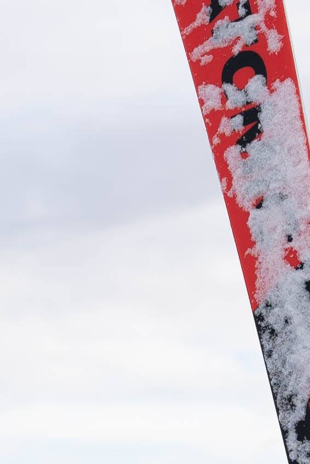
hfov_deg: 8.2
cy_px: 534
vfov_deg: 12.1
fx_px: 2155
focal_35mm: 167
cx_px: 167
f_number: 2.8
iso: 100
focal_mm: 24
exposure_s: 1/1000
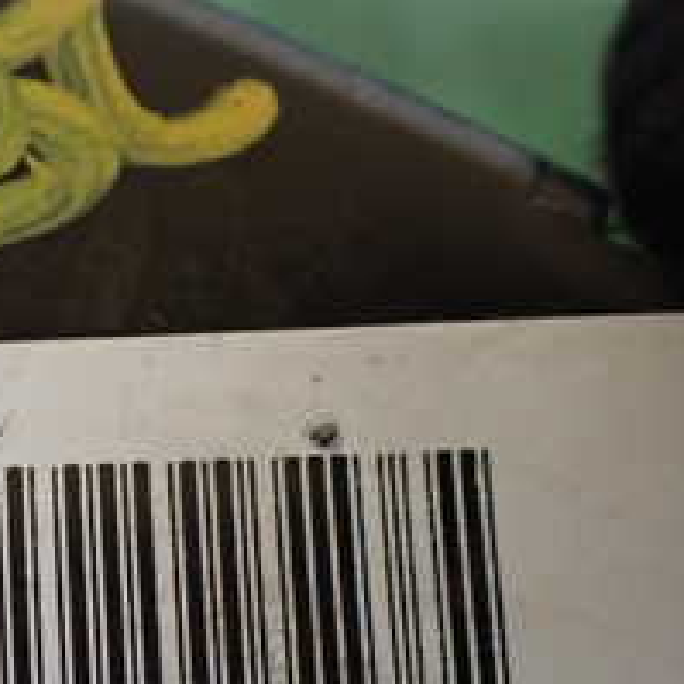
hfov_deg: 20.4
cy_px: 715
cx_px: -120
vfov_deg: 20.8
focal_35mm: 80
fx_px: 1788
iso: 400
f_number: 2.3
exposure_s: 1/125
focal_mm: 5.4
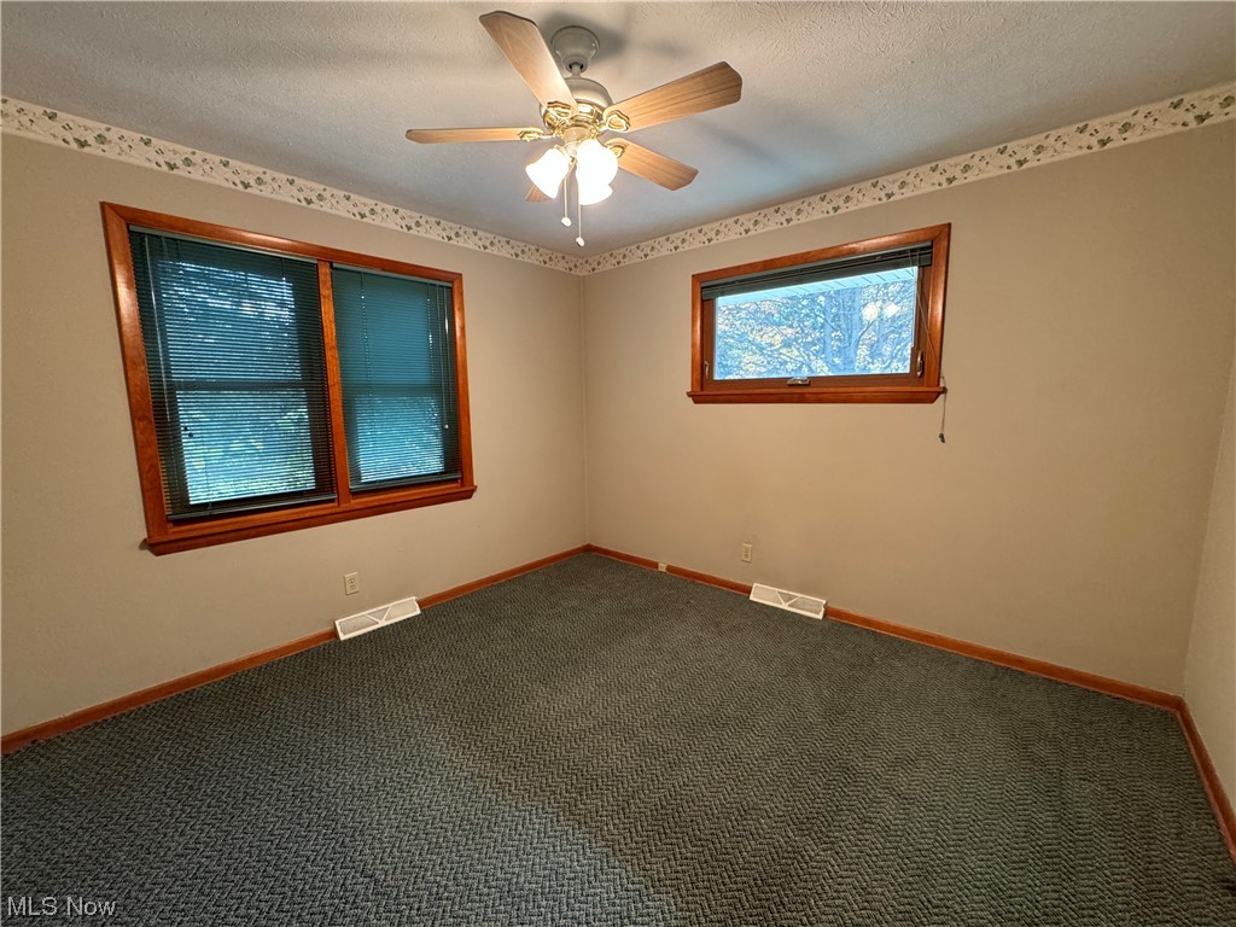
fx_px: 500
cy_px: 464
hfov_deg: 102.1
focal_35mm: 14
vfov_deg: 85.7
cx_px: 618
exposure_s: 1/60
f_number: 2.2
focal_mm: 2.22
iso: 500
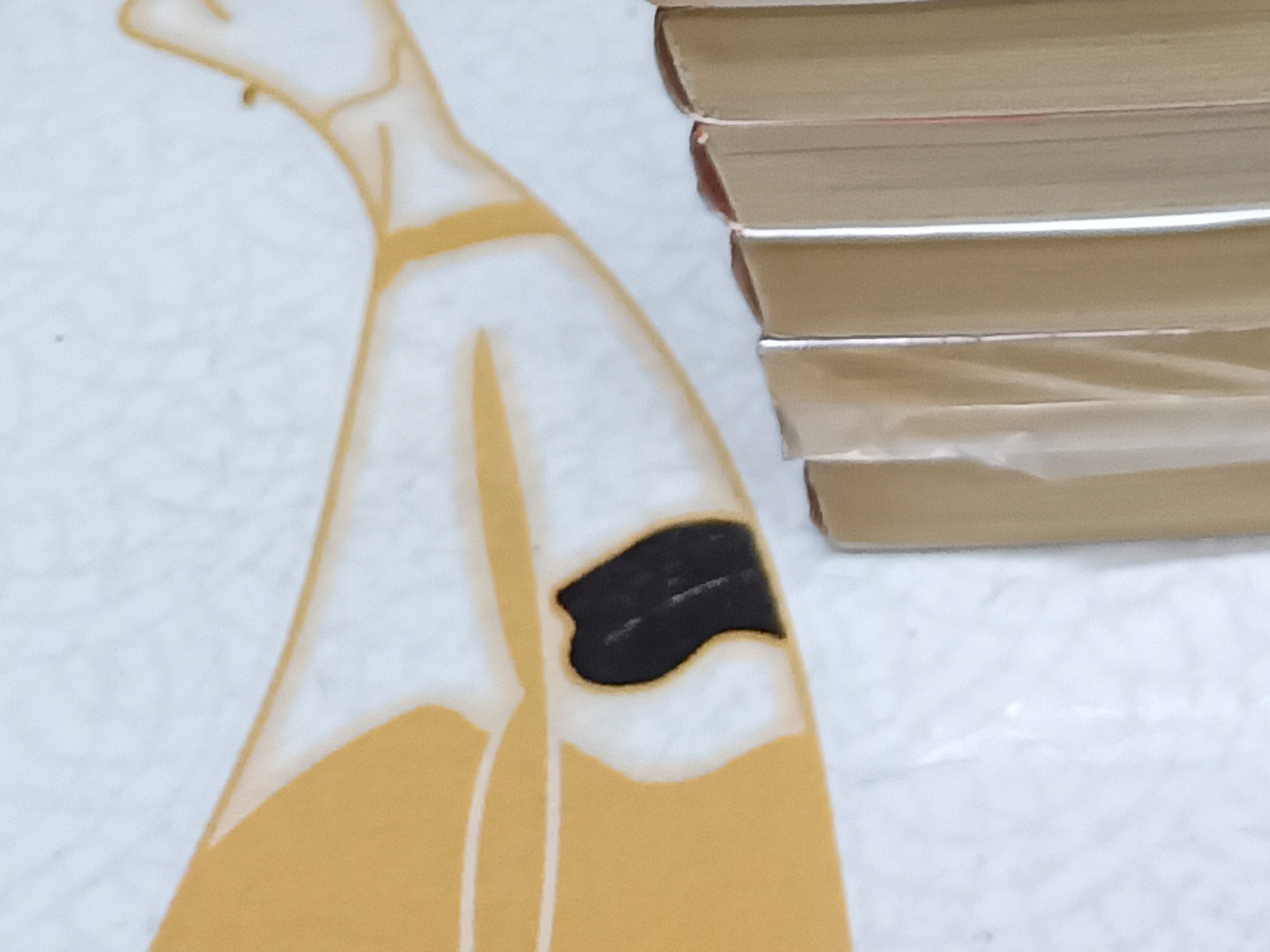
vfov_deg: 12.8
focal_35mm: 99
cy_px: -1011
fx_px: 3631
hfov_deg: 16.6
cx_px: 2260
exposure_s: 1/25
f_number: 1.7
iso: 997
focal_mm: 5.31
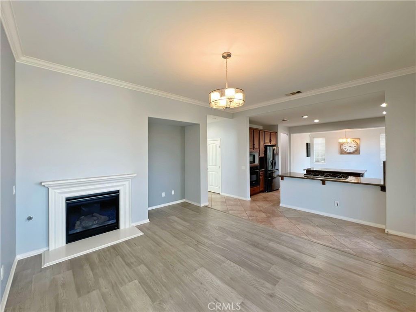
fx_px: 156
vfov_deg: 89.9
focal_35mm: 13
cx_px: 208
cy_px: 156
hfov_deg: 106.2
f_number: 1.8
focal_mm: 1.57
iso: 160
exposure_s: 1/120
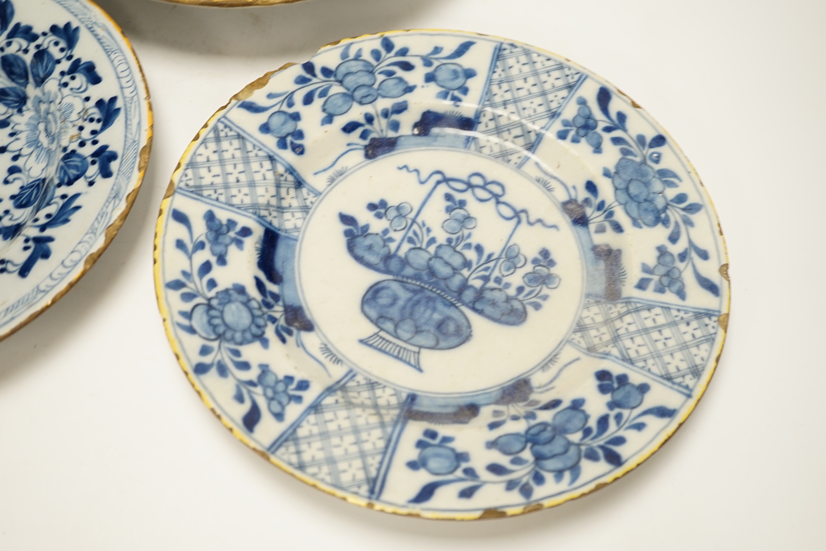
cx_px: 413
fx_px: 1032
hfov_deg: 43.6
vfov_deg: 29.9
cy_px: 276
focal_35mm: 45
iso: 320
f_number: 3.5
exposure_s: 1/60
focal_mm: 30
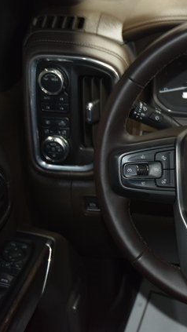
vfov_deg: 28.7
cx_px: 249
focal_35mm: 74
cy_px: 165
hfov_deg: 15.5
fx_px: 650
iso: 1250
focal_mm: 31
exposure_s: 1/20
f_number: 4
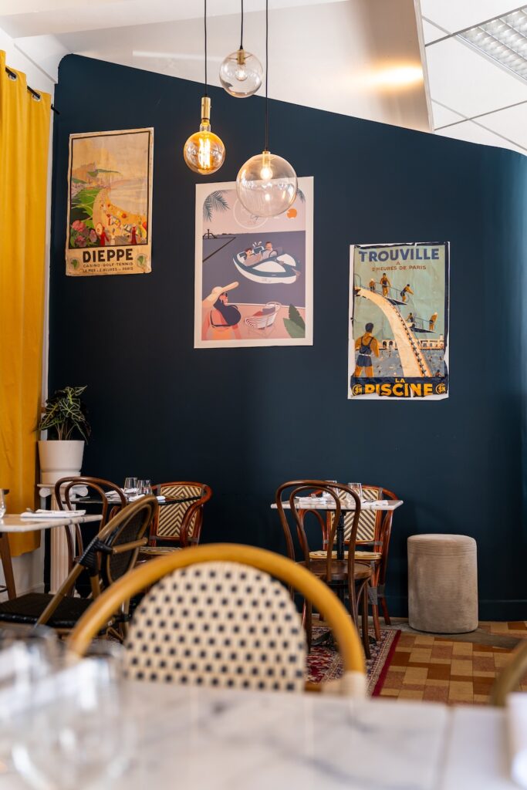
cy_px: 395
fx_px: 821
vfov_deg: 51.4
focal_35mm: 37
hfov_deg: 35.6
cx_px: 264
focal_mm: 37.4
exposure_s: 1/50
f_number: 2.8
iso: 250
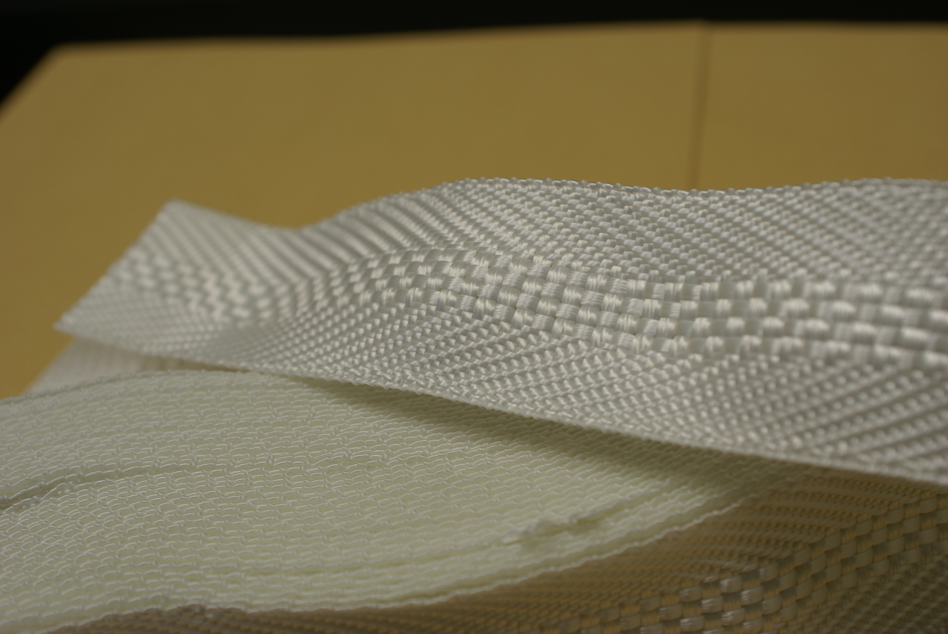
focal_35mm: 42
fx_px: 1107
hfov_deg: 46.3
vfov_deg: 32.0
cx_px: 474
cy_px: 317
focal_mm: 28
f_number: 5
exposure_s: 1/50
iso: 100
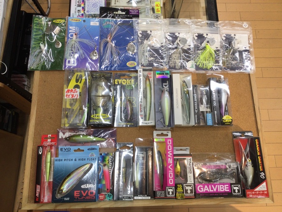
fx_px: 253
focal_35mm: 31
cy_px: 106
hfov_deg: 58.4
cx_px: 141
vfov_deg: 45.4
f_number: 2.4
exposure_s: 1/60
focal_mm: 3.3
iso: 32
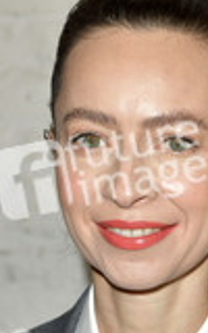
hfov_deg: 7.8
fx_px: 1524
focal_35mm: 168
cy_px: 275
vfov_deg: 12.4
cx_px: 160
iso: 500
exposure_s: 1/200
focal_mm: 66
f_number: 5.6
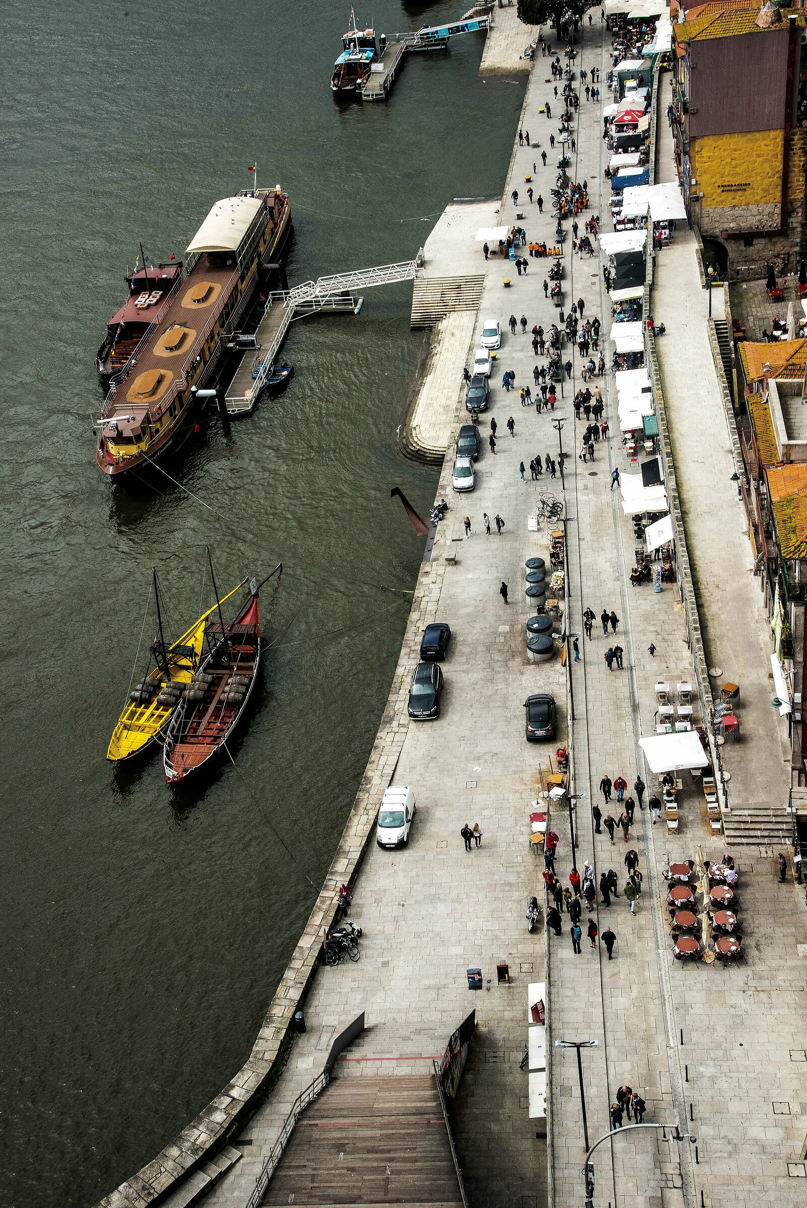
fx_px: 1612
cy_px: 604
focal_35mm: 48
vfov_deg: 41.1
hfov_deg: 28.1
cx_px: 404
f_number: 16
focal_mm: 48
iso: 320
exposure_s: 1/160
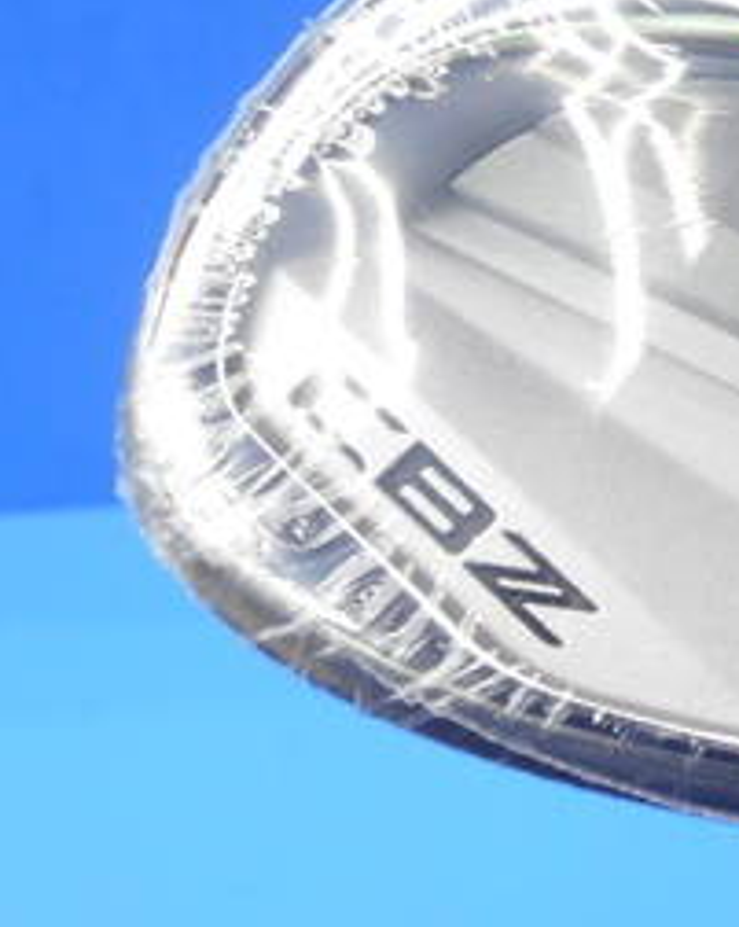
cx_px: 904
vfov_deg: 26.4
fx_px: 1972
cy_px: 405
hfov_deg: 19.8
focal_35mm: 72
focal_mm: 5.2
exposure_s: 1/30
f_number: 4
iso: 160
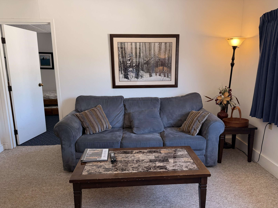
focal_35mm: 26
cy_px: 112
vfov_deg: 53.0
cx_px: 147
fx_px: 209
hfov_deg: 67.2
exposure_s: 1/120
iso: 200
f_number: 1.78
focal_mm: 6.76
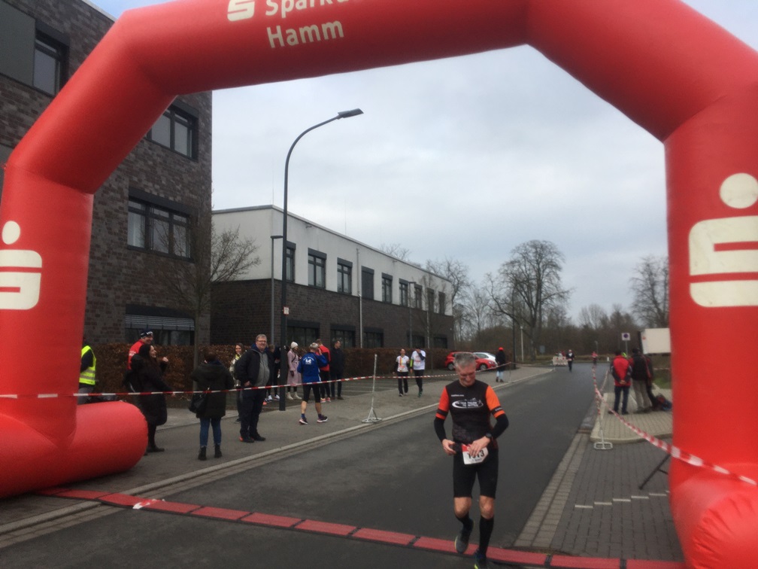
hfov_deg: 61.7
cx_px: 379
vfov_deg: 48.2
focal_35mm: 29
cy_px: 284
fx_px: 635
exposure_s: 1/1399
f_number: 2.2
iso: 25
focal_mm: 4.15
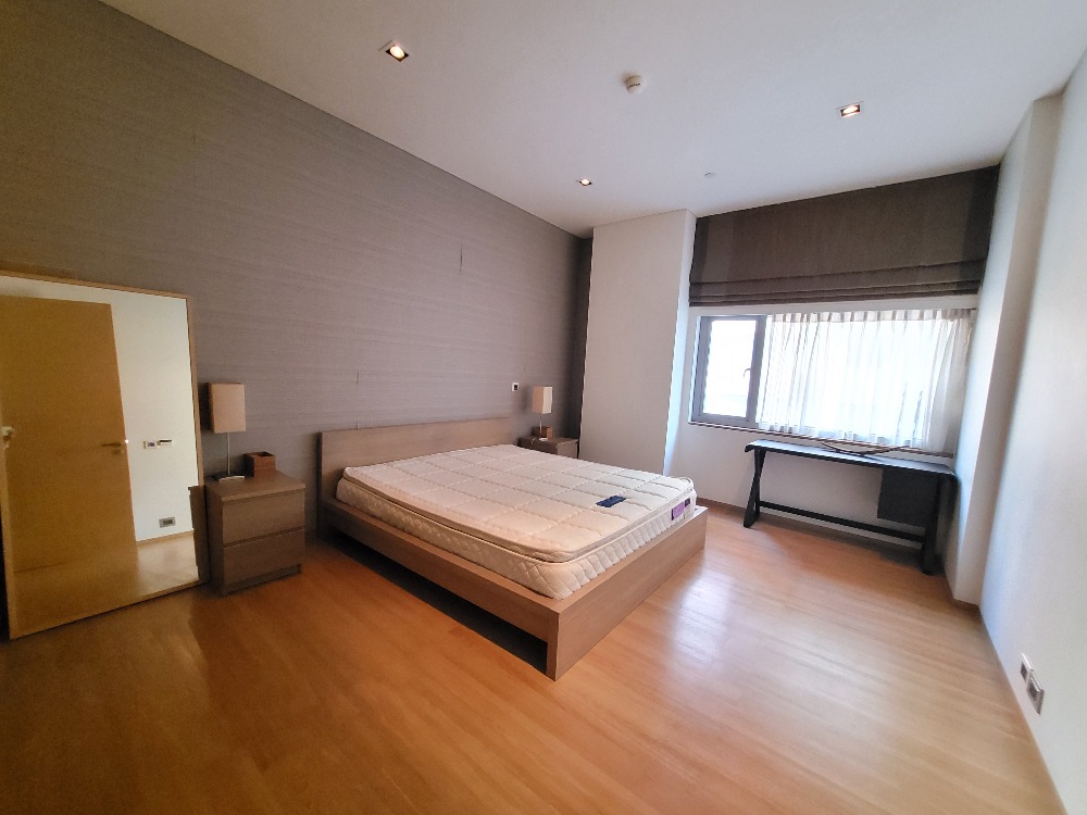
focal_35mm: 13
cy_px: 408
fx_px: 408
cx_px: 544
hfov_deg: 106.2
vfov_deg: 89.9
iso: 1250
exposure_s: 1/25
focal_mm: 1.74
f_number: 2.2
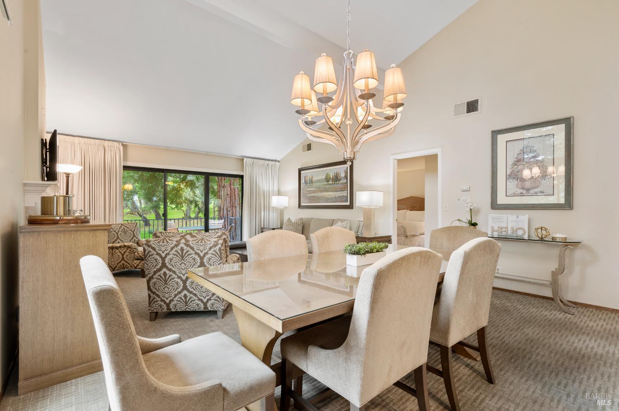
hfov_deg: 96.8
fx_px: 275
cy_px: 206
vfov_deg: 73.6
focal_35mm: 16
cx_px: 310
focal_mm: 16
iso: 320
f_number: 9
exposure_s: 1/2
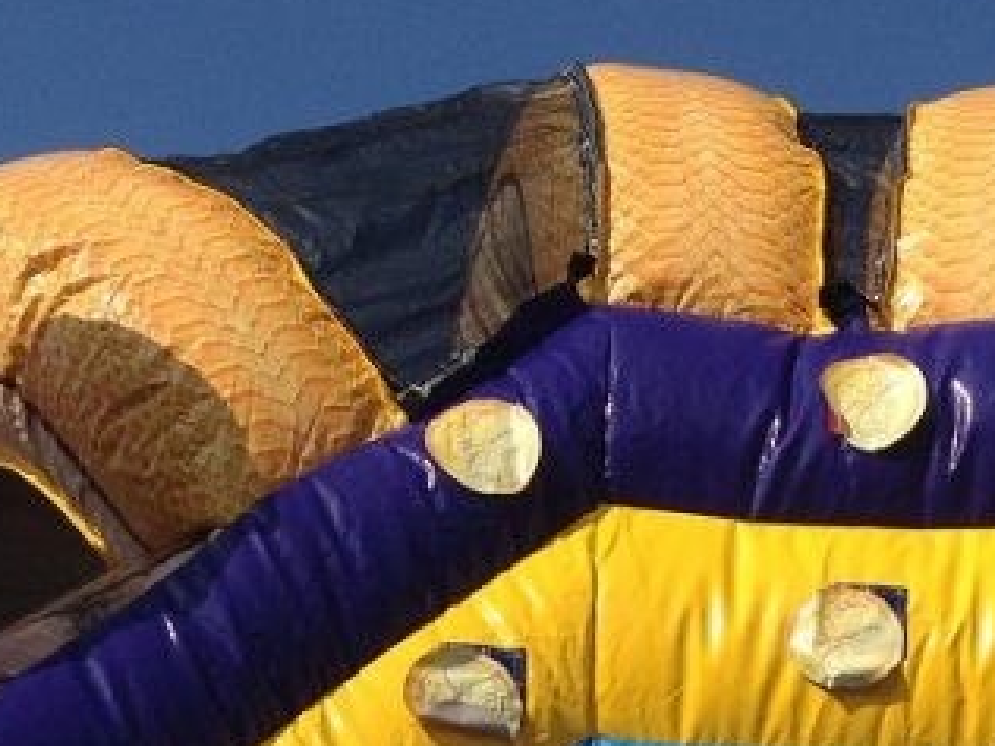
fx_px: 3076
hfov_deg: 18.1
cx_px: 885
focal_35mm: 107
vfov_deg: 13.0
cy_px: 1136
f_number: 2.4
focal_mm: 4.12
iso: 50
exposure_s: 1/2710
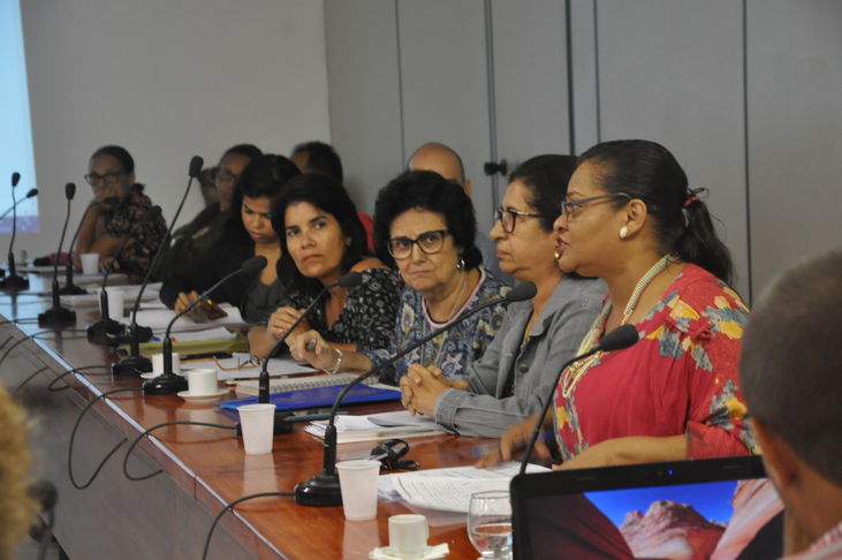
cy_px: 280
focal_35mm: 112
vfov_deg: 12.2
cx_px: 421
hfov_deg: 18.2
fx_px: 2629
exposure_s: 1/30
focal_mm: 75
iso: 1600
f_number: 5.3
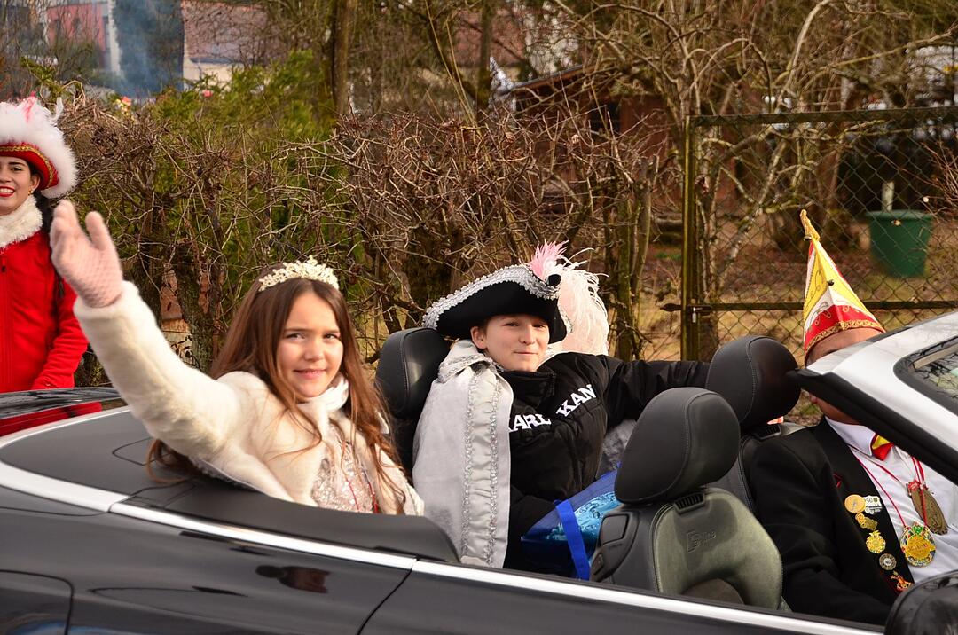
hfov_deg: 24.7
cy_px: 318
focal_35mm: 82
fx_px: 2191
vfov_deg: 16.5
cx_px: 479
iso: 400
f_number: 5.6
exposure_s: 1/500
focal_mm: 55
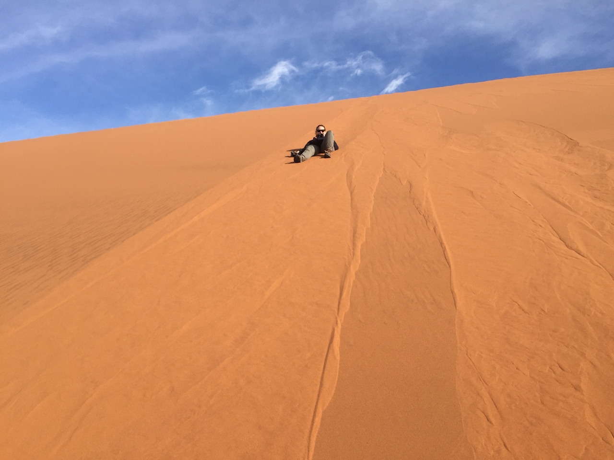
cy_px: 230
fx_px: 514
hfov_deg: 61.7
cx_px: 307
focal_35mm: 29
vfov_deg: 48.2
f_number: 2.2
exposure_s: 1/1721
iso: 32
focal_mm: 4.15
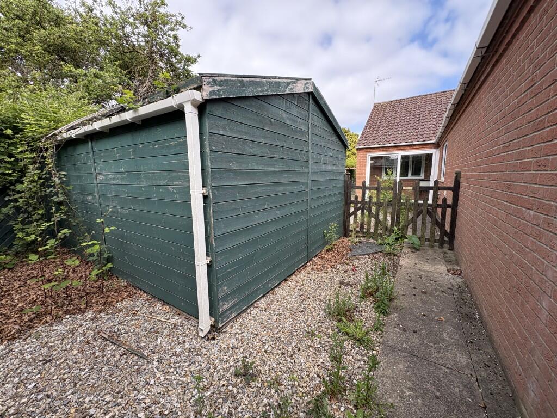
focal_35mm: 14
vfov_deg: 85.7
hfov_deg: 102.1
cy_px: 209
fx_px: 225
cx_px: 278
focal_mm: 2.22
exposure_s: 1/405
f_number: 2.2
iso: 64
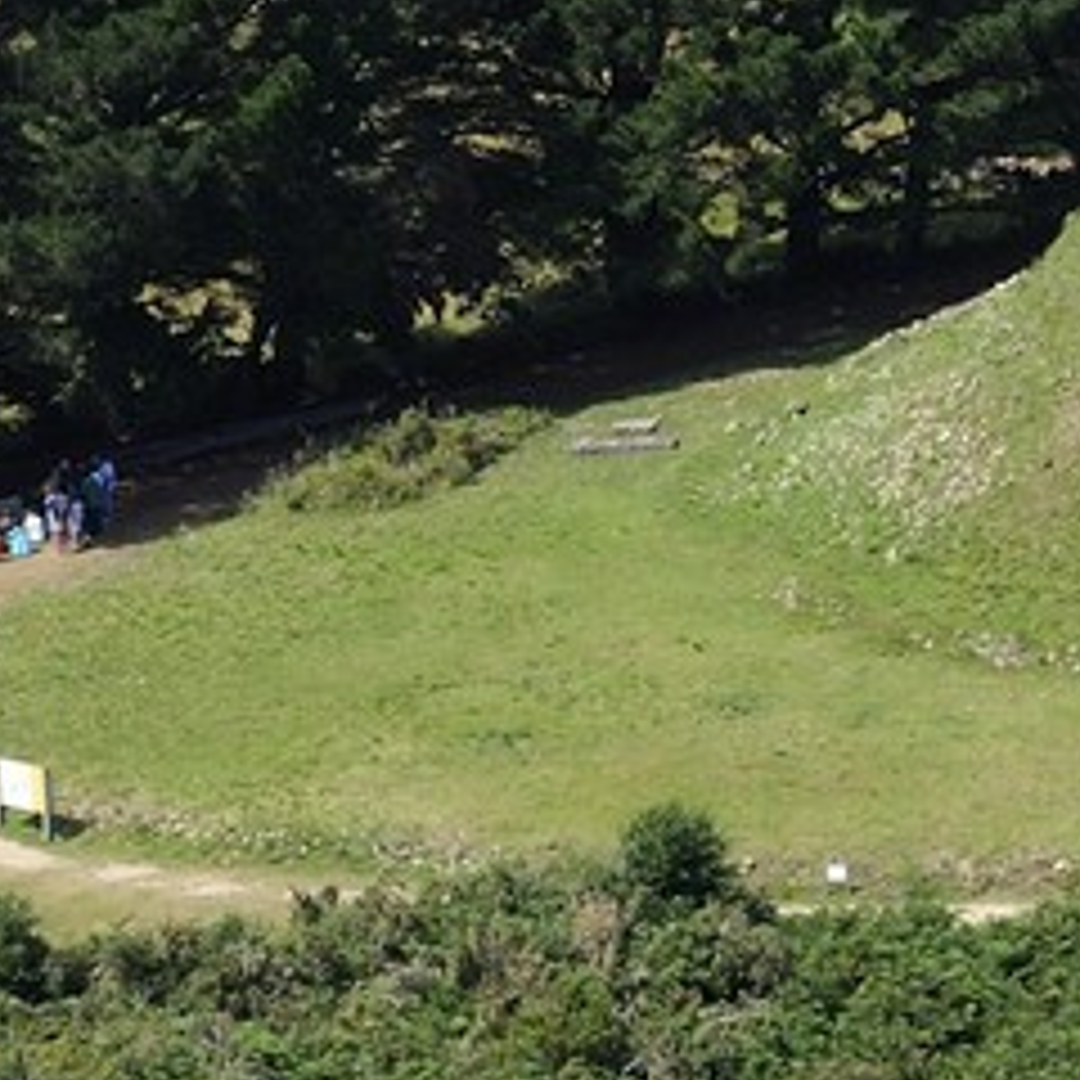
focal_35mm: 396
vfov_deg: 4.4
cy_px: 508
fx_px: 13978
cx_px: 3168
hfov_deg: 4.3
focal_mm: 70
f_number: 6.3
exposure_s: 1/1000
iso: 400
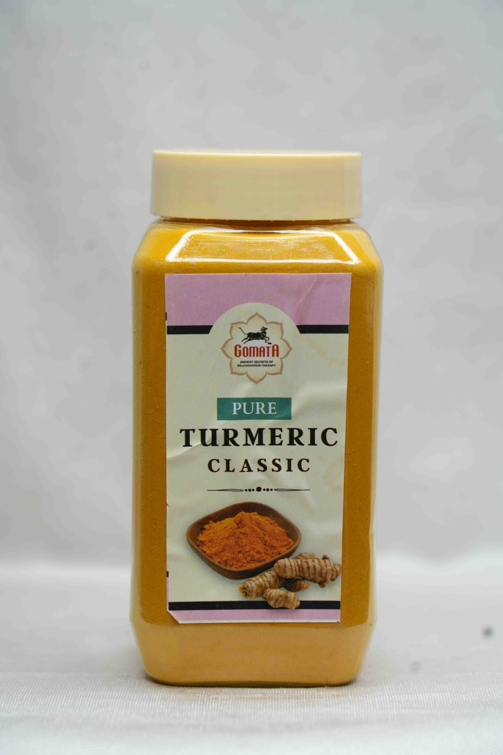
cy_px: 378
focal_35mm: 105
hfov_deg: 13.0
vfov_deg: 19.5
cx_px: 252
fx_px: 2200
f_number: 5.6
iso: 200
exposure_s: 1/60
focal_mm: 105
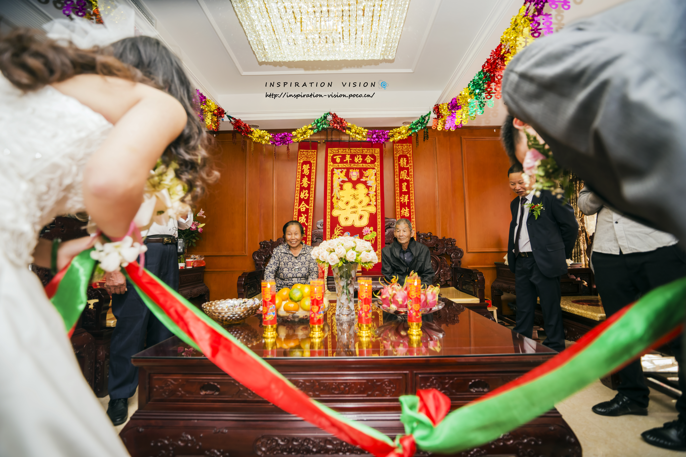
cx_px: 343
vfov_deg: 73.7
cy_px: 228
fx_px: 305
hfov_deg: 96.7
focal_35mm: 16
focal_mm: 16
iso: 200
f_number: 2.8
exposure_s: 1/60
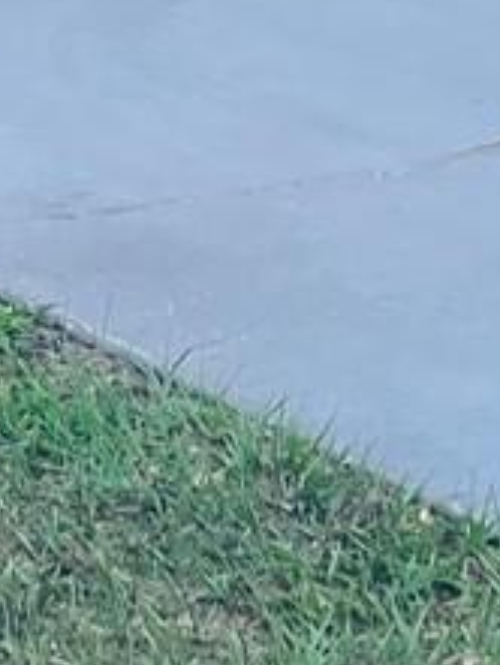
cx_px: 0
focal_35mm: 181
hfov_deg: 8.2
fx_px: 3483
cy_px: -599
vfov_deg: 10.2
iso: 32
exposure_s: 1/969
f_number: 1.6
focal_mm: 5.1
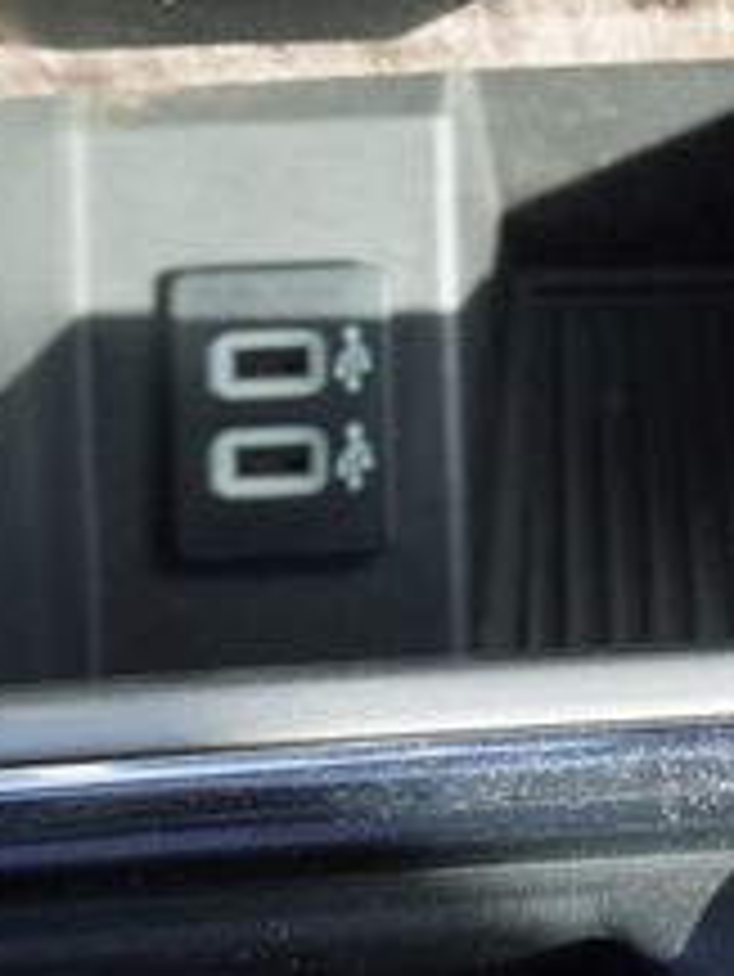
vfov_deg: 27.6
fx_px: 1921
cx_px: 761
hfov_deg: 20.8
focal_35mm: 68
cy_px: 121
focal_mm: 16
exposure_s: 1/60
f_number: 4
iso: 100
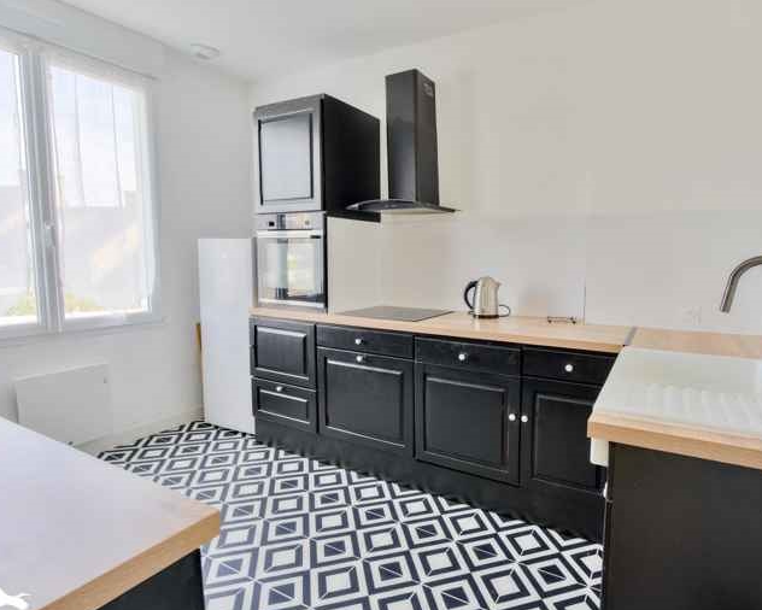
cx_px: 451
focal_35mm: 19
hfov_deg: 82.4
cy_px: 300
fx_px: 429
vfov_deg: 70.9
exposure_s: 1/100
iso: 800
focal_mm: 16
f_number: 8
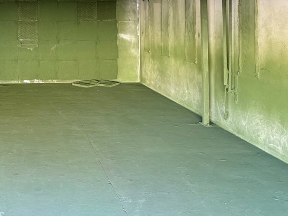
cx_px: 38
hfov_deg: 39.5
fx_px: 375
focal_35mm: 45
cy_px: 22
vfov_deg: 30.8
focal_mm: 6.76
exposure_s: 1/60
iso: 320
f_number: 1.78
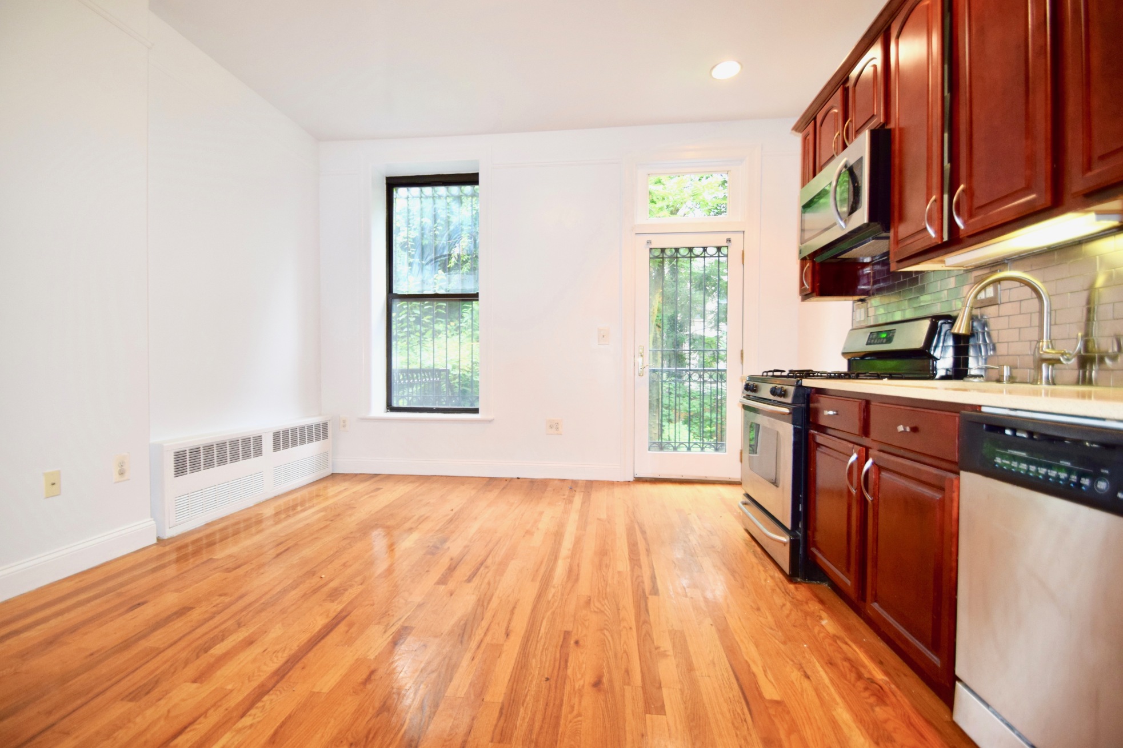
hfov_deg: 100.4
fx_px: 468
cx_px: 562
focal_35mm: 15
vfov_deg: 77.3
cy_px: 374
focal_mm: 10
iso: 800
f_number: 4.5
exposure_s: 1/80
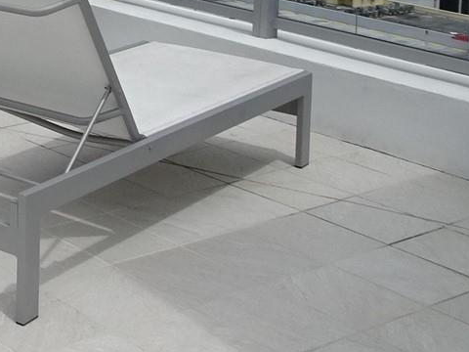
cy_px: -155
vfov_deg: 16.9
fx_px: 1084
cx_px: -225
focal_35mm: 80
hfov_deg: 20.9
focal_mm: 4.1
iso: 80
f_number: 3.5
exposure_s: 1/2000
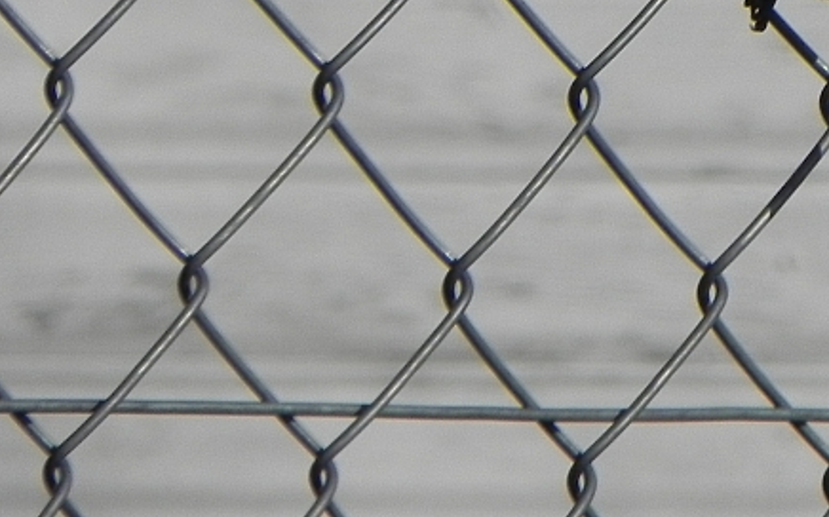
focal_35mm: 1689
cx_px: 899
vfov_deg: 0.8
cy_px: -181
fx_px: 38140
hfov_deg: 1.2
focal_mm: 120
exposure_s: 1/1078
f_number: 8
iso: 160
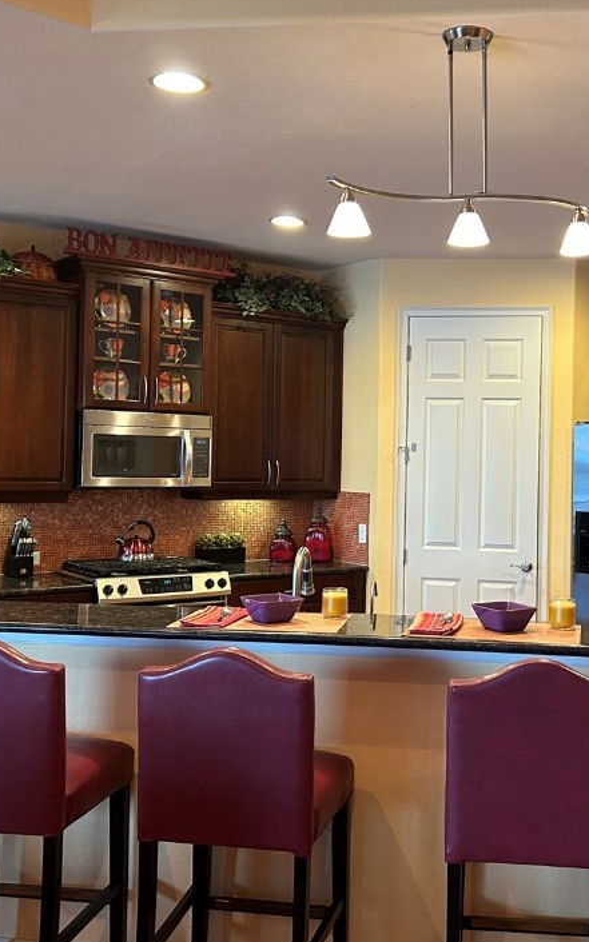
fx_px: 1028
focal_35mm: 40
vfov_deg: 49.3
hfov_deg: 31.7
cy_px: 439
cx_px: 389
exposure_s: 1/60
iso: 250
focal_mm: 5.7
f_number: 1.5
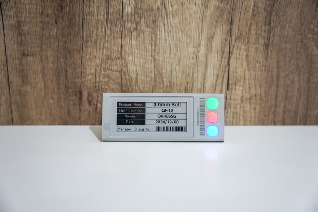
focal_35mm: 41
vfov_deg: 32.9
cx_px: 159
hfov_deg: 47.7
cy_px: 106
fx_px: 359
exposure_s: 1/200
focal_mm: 40.7
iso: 400
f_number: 2.8
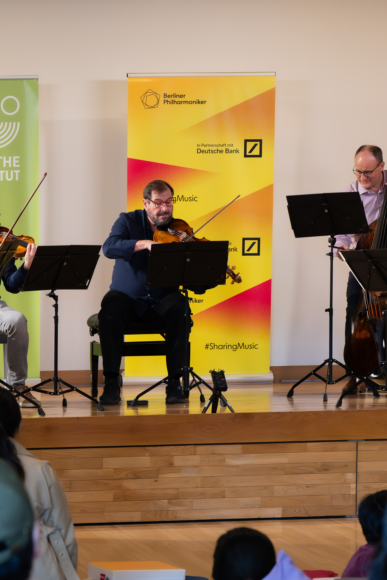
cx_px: 193
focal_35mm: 159
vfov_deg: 12.9
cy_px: 347
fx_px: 2563
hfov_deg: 8.6
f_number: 5.6
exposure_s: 1/200
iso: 3200
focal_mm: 73
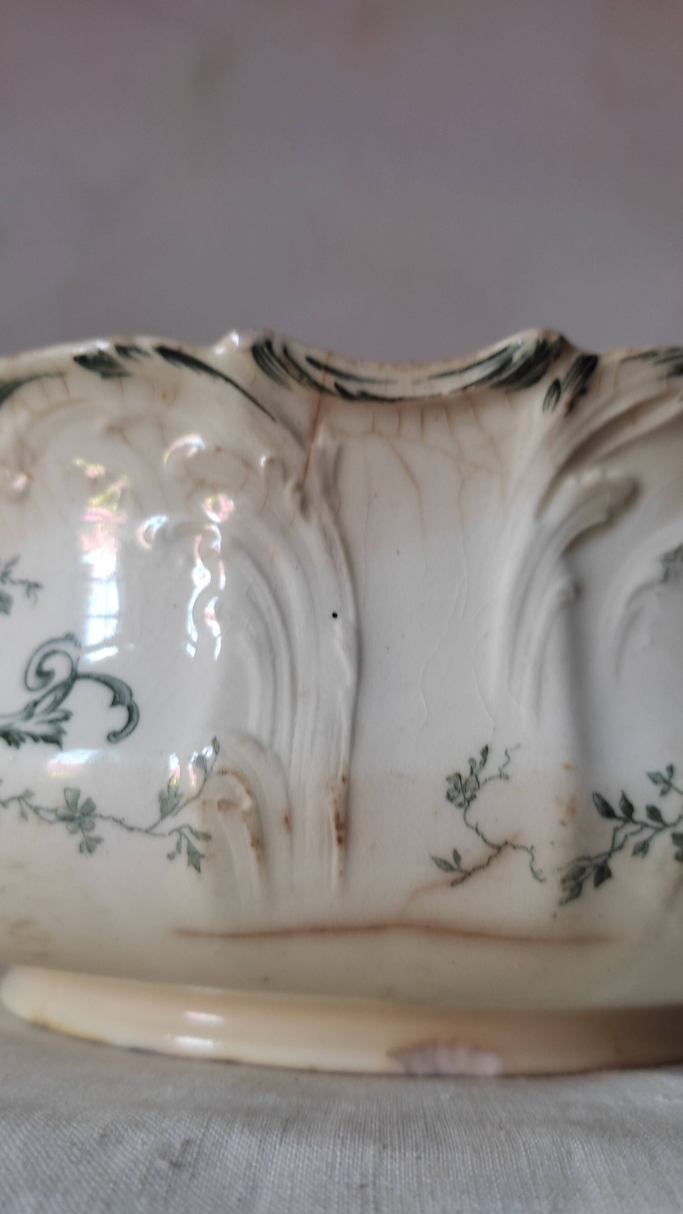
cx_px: 352
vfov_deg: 66.1
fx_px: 934
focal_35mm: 29
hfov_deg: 40.2
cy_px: 610
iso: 310
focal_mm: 4.74
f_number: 1.79
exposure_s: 1/33
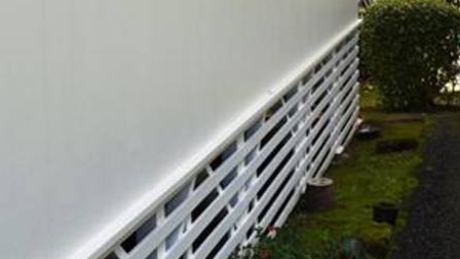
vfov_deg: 18.3
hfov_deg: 32.5
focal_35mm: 63
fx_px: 768
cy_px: -32
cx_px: 358
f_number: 8
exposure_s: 1/250
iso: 140
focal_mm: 18
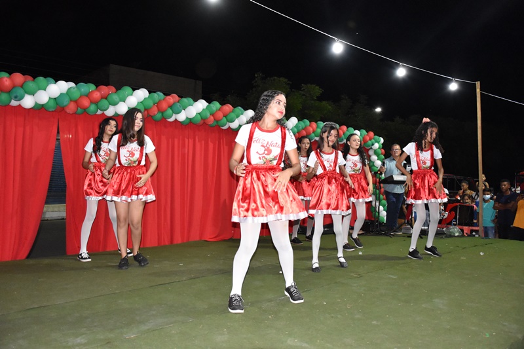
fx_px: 437
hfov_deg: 61.9
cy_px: 174
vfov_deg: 43.6
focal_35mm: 30
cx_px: 262
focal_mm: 20
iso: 4000
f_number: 3.5
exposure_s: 1/125
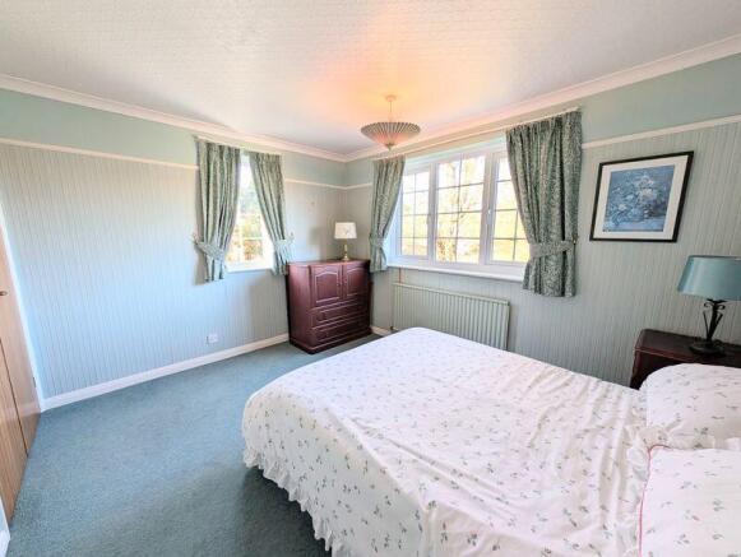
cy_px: 278
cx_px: 370
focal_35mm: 12
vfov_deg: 94.6
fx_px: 257
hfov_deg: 110.5
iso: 52
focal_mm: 2.02
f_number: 1.7
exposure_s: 1/119
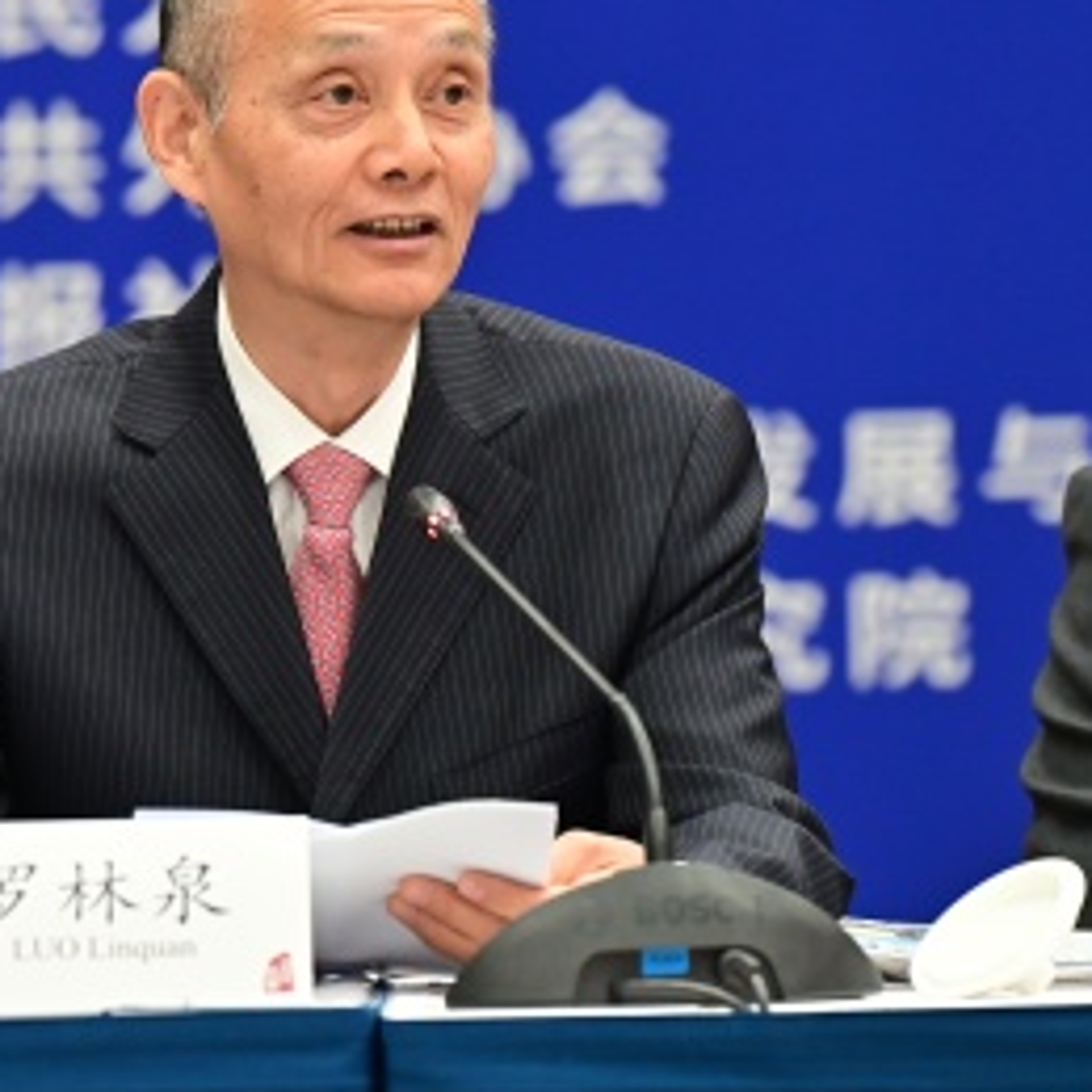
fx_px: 15418
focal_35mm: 432
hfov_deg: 4.1
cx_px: 265
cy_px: 422
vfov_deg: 4.1
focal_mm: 180
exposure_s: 1/160
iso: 1600
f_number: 3.5
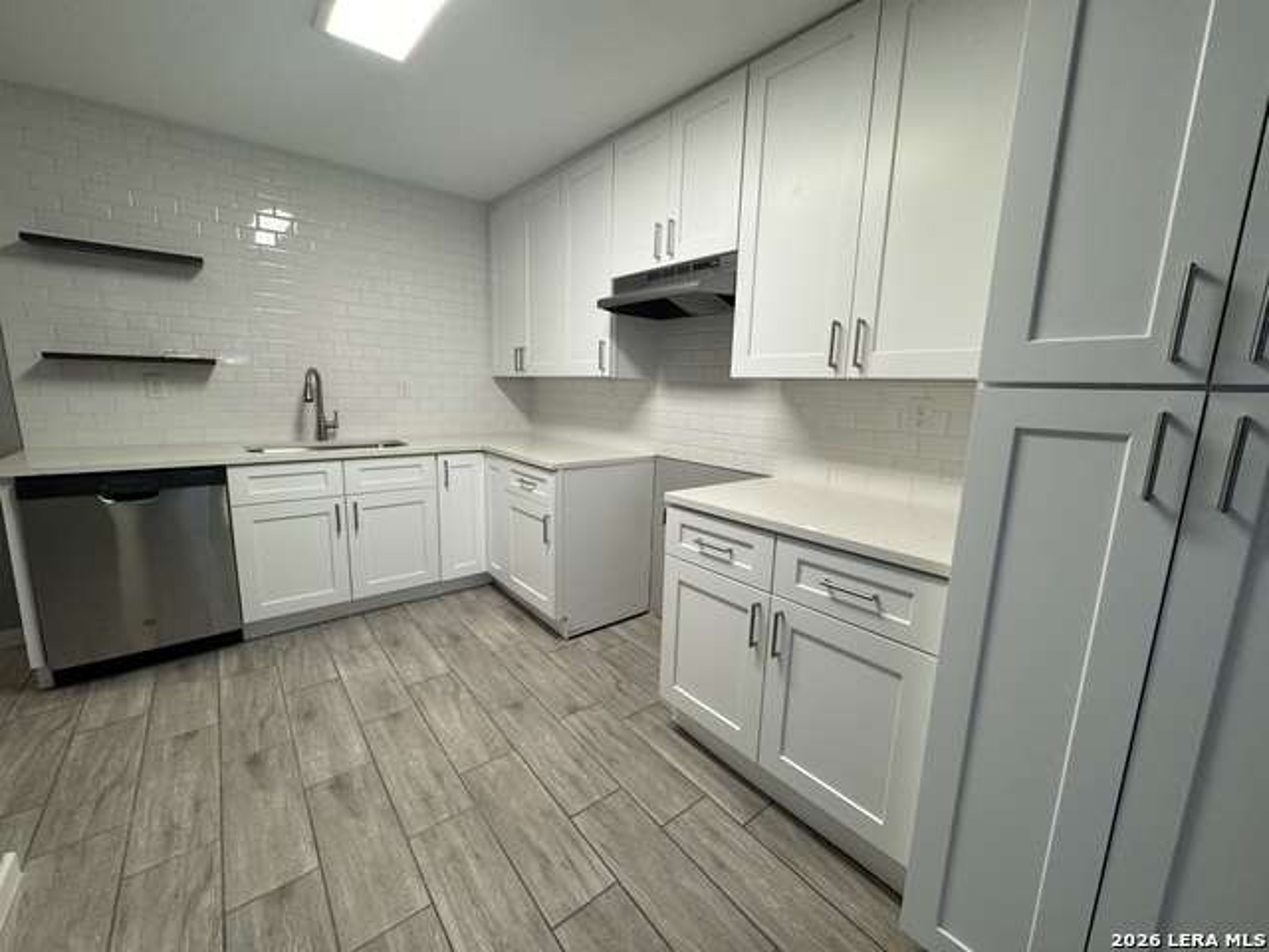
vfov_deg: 85.7
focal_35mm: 14
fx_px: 513
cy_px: 476
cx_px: 634
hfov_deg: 102.1
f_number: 2.2
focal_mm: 2.22
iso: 200
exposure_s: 1/120
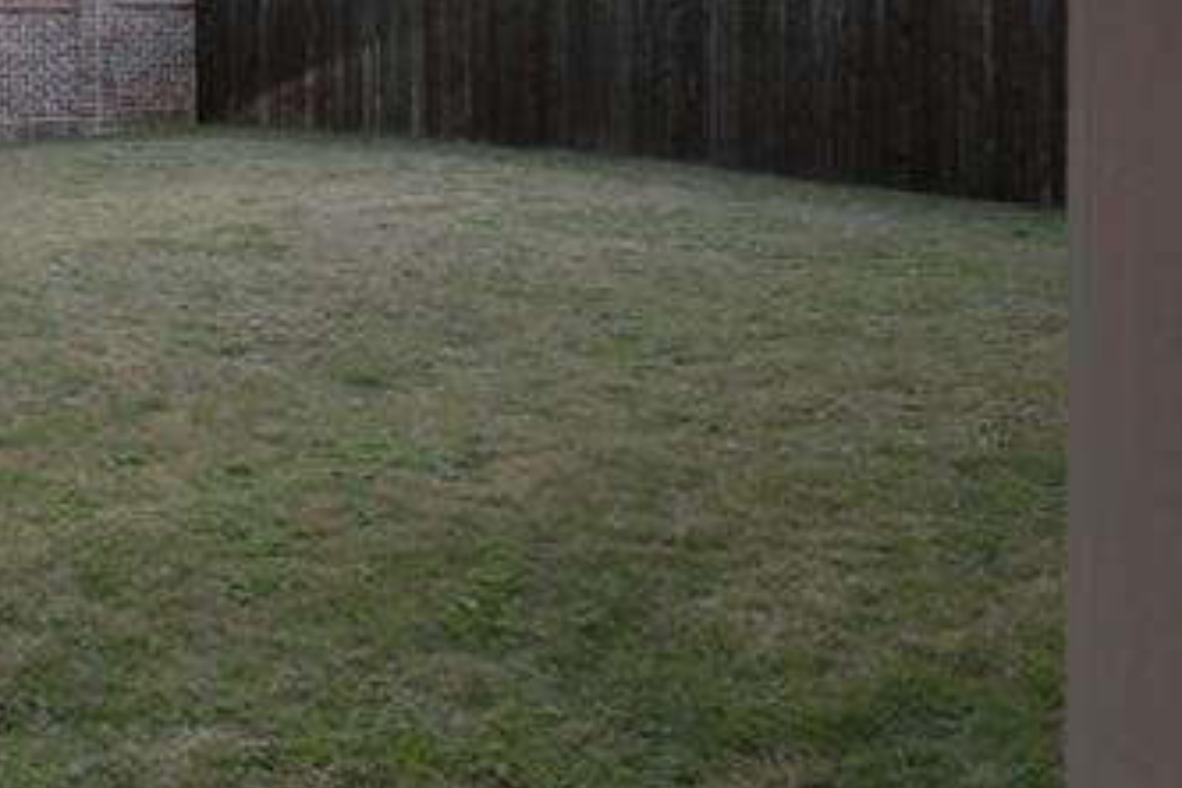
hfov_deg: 37.7
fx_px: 1412
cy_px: 43
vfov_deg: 29.6
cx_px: -124
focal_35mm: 43
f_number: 4.5
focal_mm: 14
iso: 200
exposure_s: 1/80
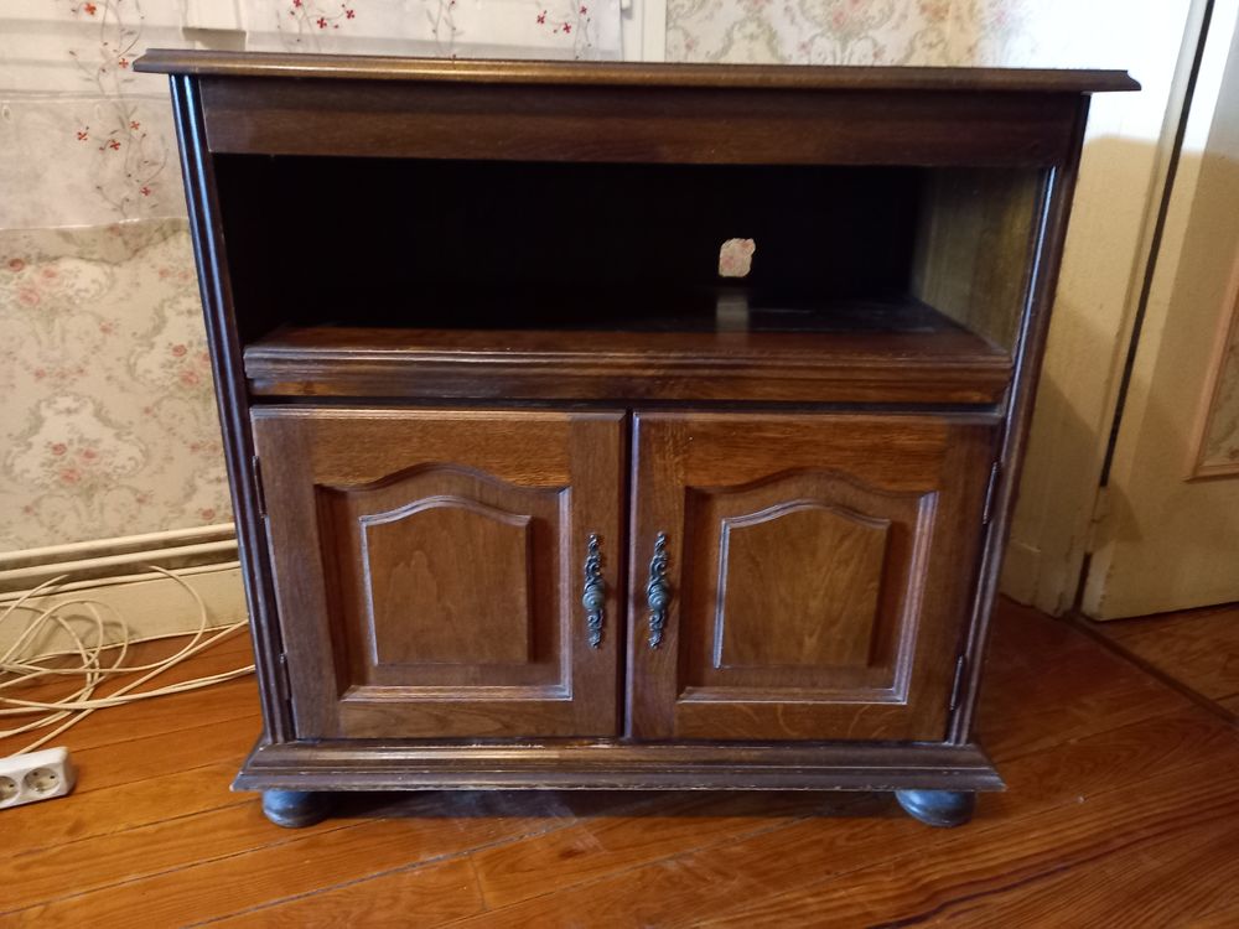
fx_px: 895
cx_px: 620
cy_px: 464
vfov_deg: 54.9
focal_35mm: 25
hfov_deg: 69.4
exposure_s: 1/16.7
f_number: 2
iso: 1000
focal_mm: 4.6
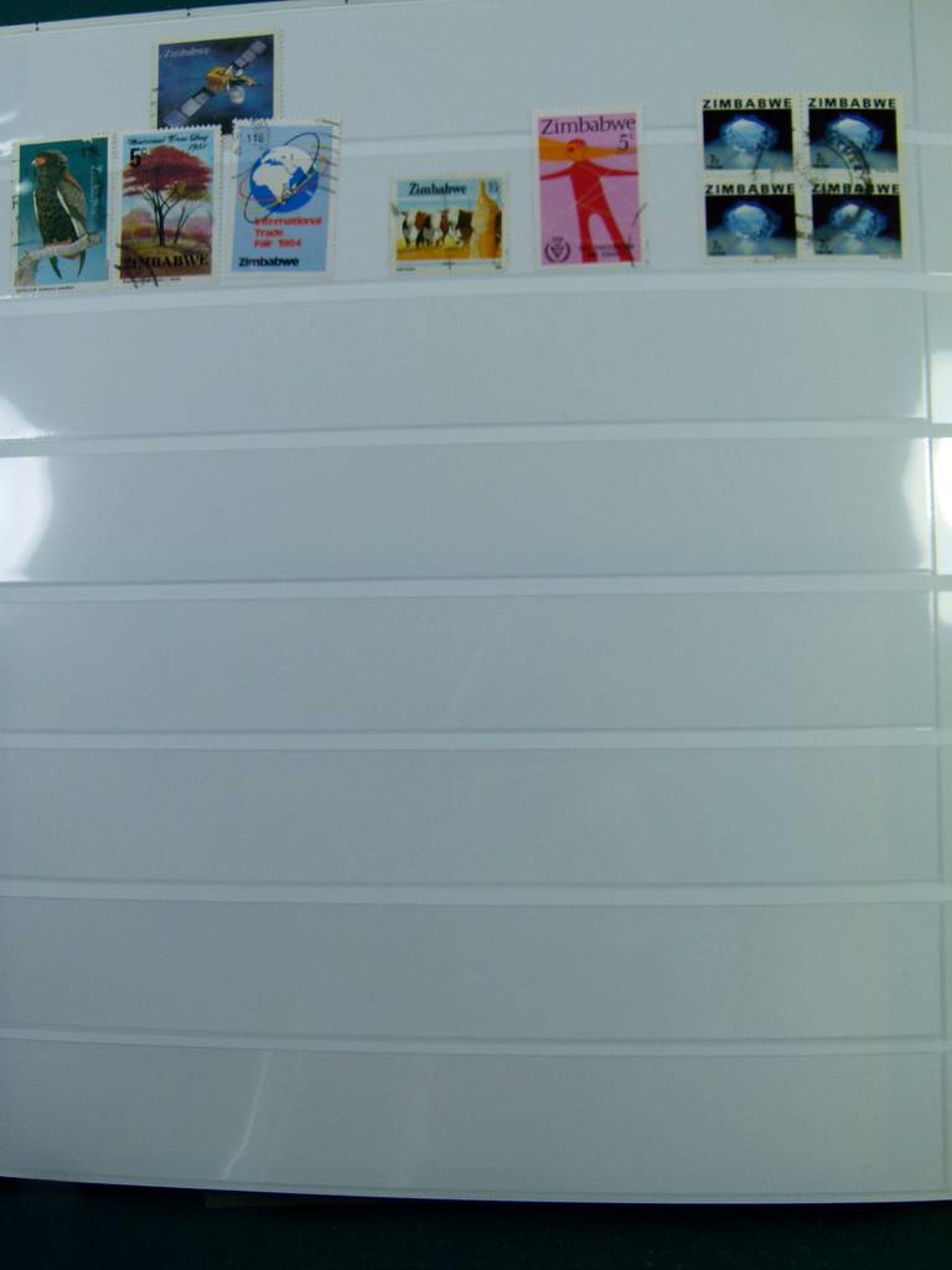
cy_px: 635
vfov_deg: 61.7
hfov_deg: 48.2
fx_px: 1063
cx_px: 476
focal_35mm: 29
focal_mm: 5.2
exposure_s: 1/125
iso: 100
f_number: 4
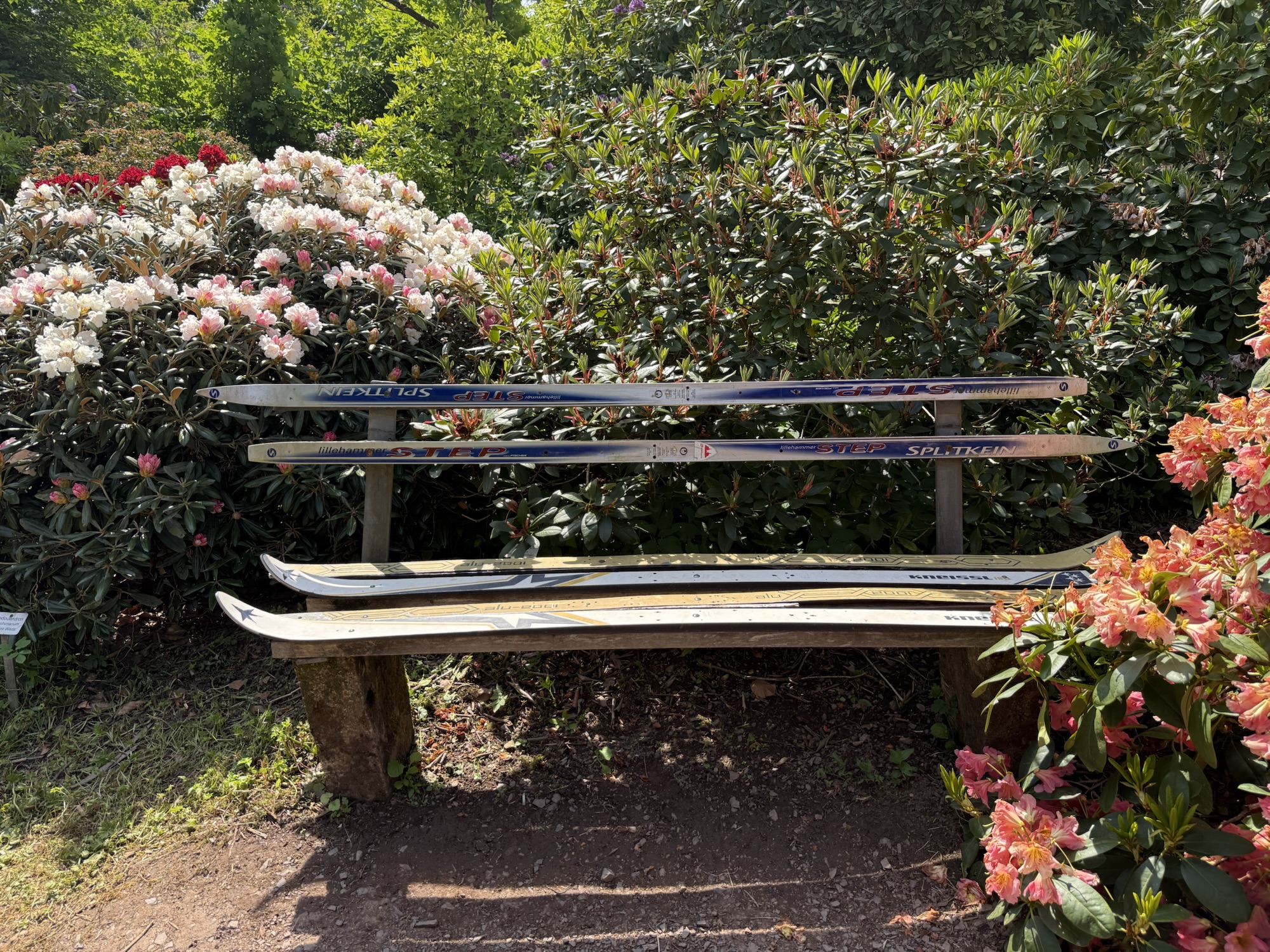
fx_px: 881
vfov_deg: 56.8
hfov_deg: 71.6
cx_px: 635
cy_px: 476
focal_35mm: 24
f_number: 1.78
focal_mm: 6.76
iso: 100
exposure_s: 1/1689
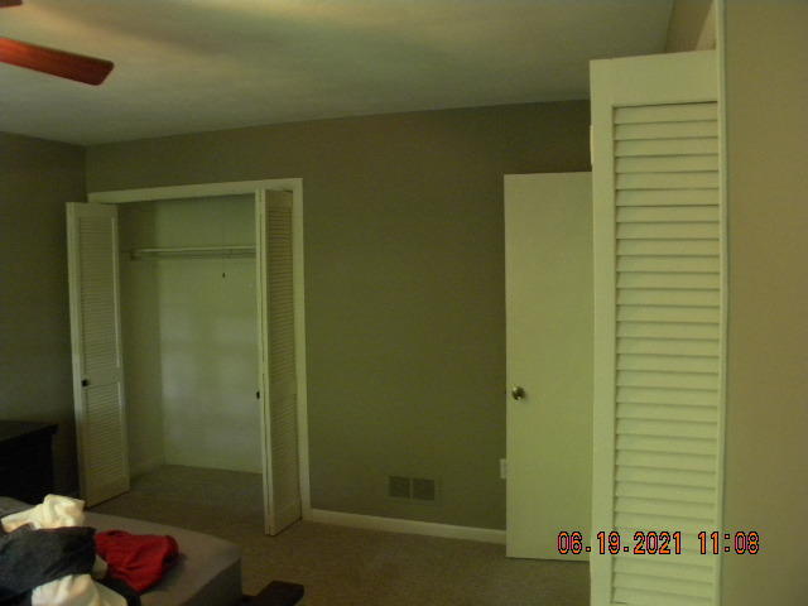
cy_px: 303
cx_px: 404
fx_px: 654
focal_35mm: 28
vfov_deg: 49.7
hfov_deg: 63.4
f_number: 3.5
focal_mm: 5
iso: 400
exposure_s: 1/4.1
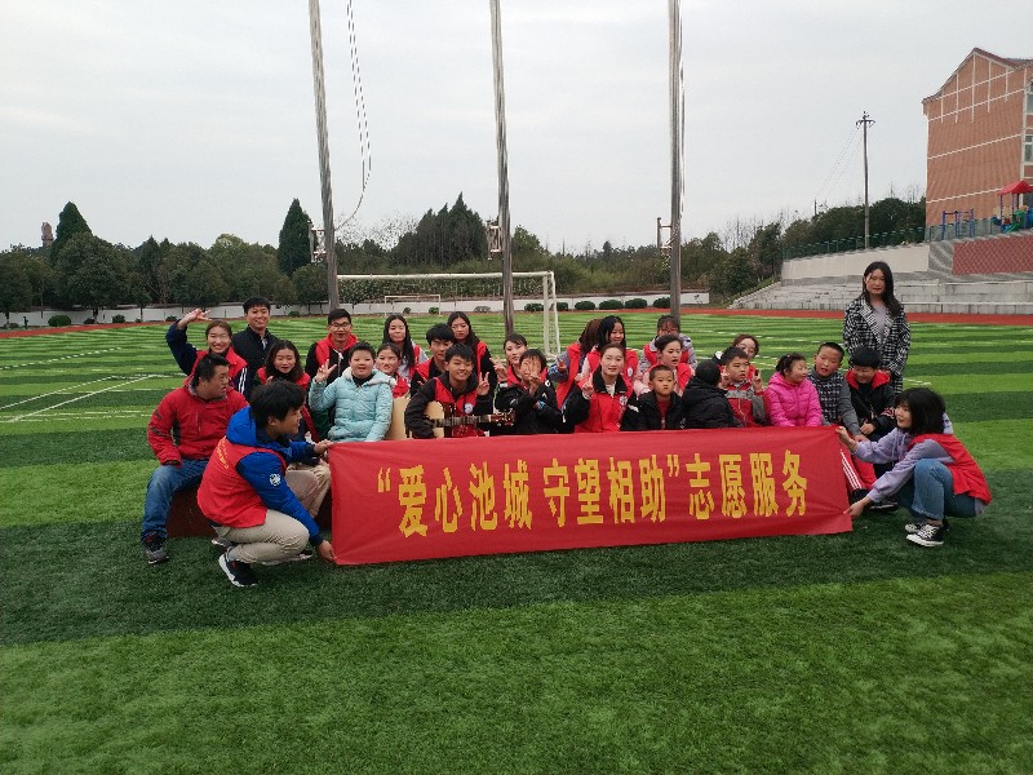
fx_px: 955
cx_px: 516
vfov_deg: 44.2
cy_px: 388
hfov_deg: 56.8
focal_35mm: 32
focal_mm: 4.5
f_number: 2
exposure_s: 1/512
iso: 116
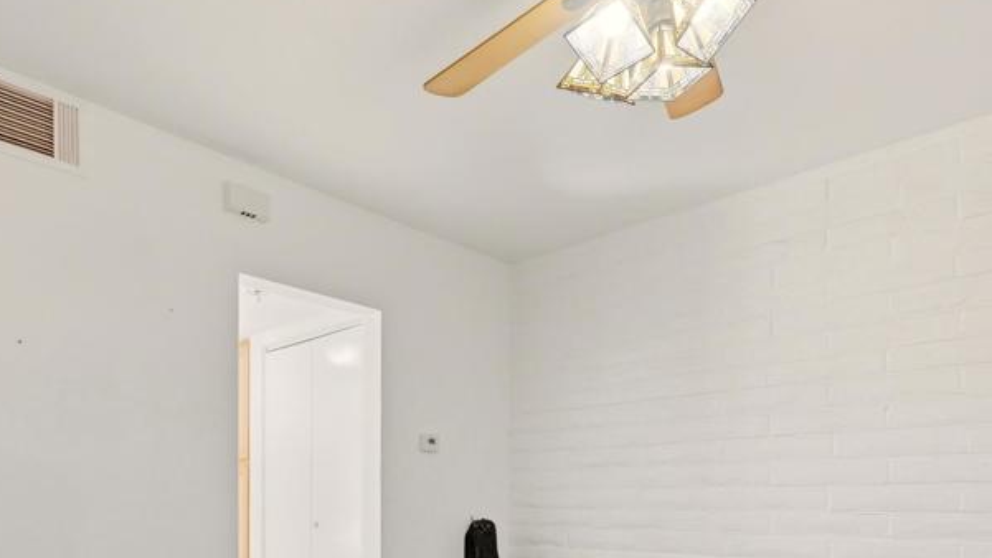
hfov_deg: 73.8
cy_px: 516
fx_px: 658
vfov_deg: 41.8
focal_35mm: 25
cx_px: 437
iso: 320
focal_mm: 14
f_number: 6.3
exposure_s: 1/500
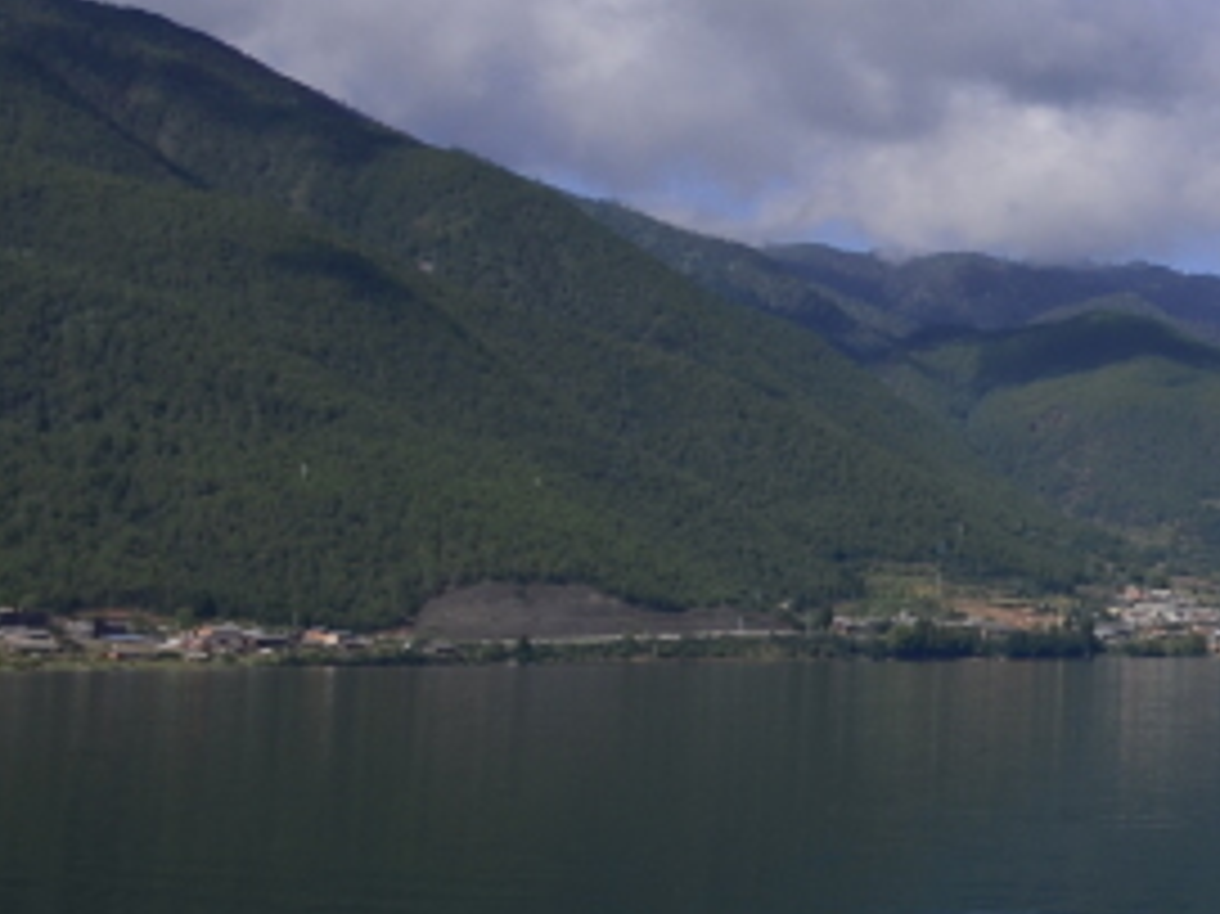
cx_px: 2084
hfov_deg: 17.1
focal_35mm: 98
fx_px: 3452
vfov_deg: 14.9
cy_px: 77
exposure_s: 1/400
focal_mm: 18
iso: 100
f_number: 11
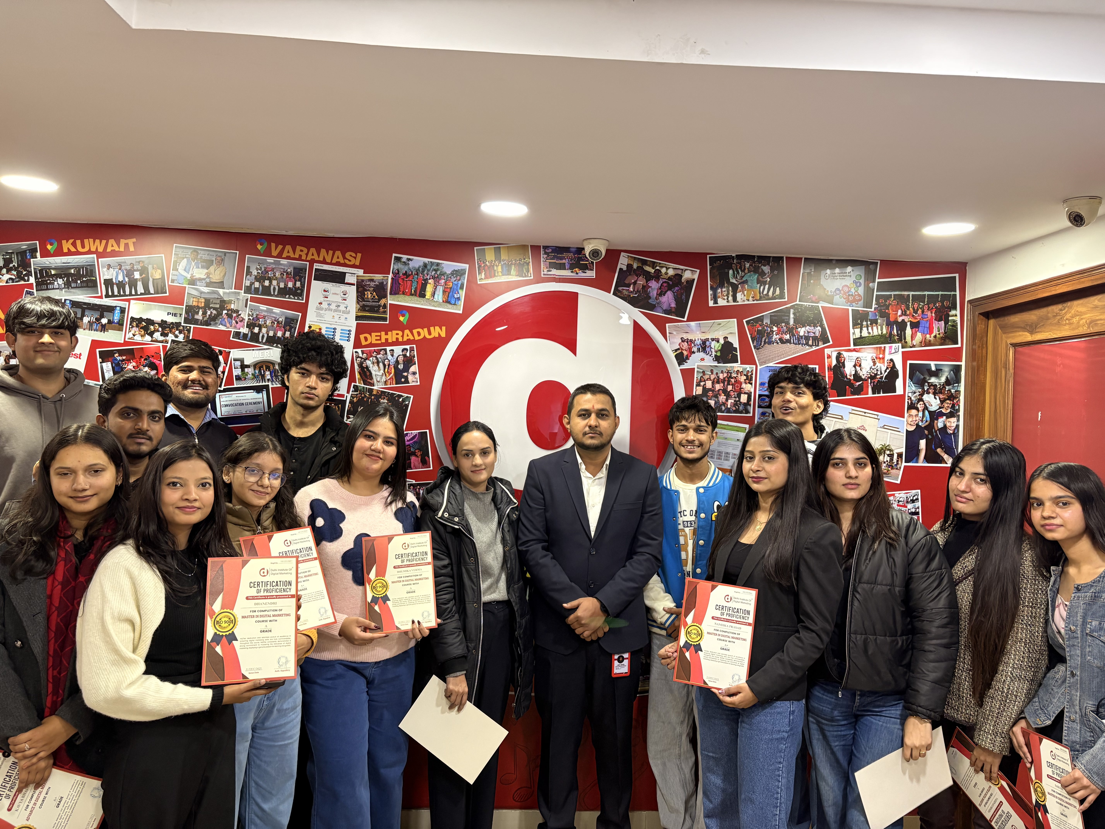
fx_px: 830
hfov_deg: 67.3
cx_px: 552
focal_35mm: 26
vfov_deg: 53.1
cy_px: 414
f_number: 1.6
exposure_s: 1/50
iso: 200
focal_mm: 5.96
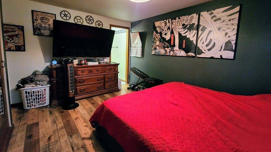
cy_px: 64
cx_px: 134
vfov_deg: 70.1
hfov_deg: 103.0
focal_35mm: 15
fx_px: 108
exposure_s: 1/24
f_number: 2.2
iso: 800
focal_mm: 2.2
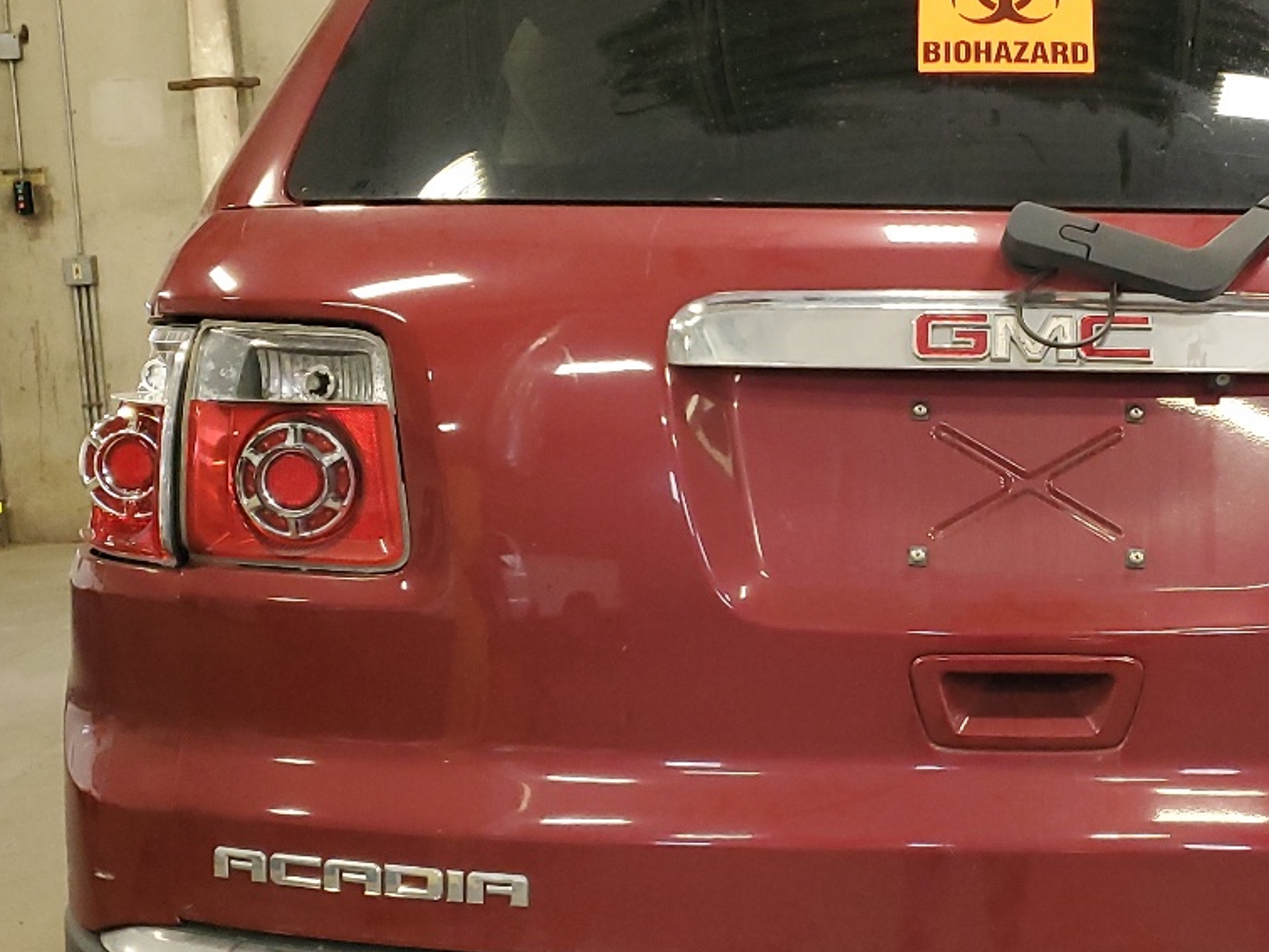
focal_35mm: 55
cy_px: 514
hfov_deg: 34.0
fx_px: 2016
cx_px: 1000
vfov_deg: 26.6
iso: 206
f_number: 1.5
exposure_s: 1/60.2
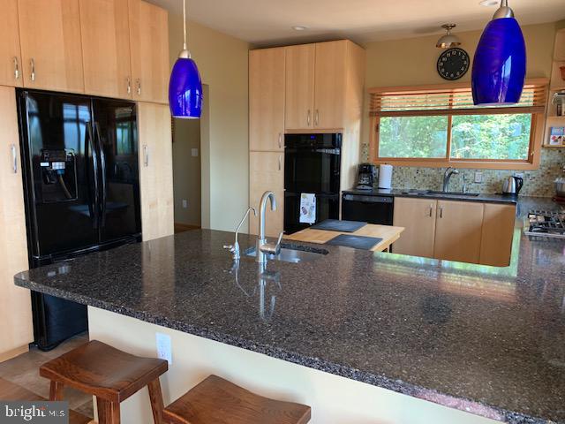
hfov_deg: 67.3
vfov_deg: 53.1
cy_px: 212
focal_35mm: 26
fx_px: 424
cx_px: 282
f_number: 1.8
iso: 125
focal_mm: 4.25
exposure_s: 1/60
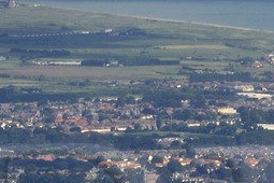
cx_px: 213
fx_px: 8821
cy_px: 323
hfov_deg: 1.8
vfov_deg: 1.2
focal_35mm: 1159
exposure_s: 1/800
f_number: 10
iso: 400
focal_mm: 185
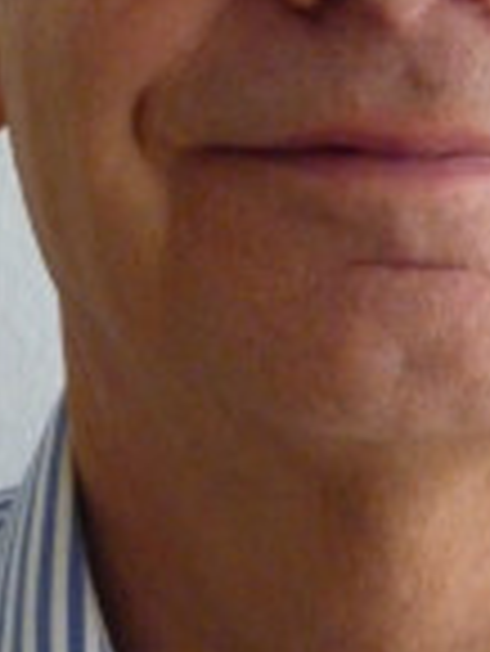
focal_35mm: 378
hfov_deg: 3.9
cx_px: 337
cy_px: -58
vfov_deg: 5.2
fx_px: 7124
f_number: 4.5
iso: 800
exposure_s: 1/60
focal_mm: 22.5
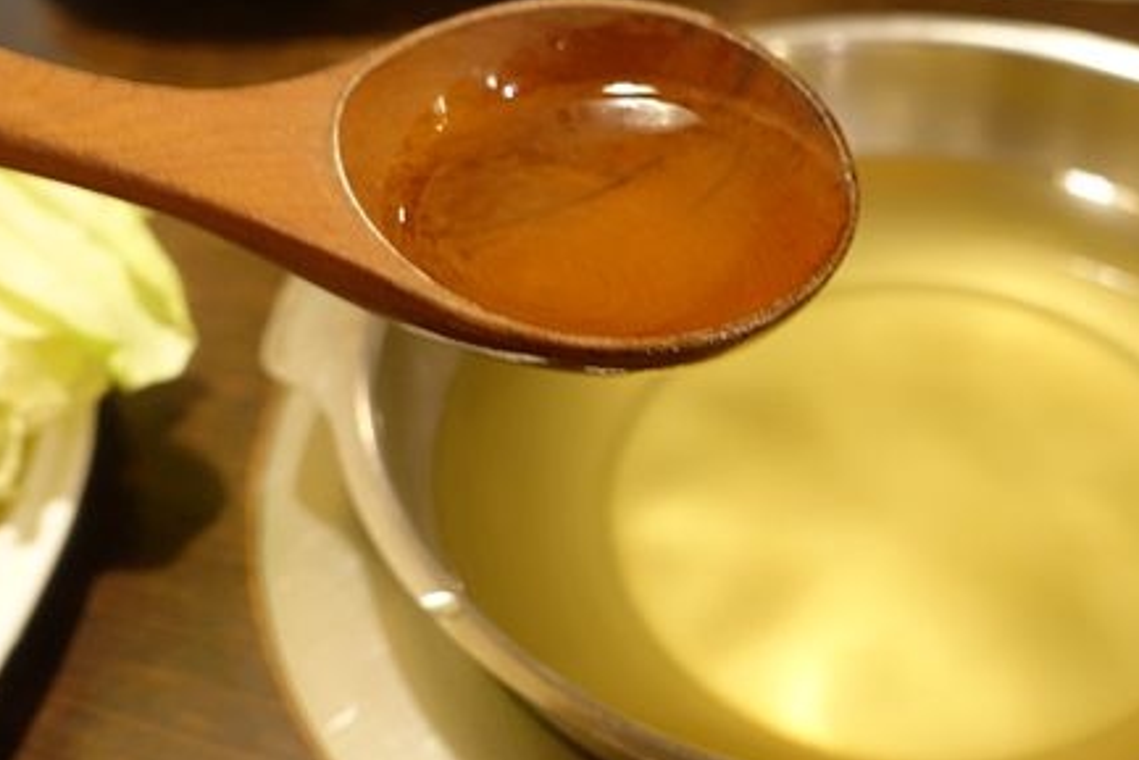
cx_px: 847
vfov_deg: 29.9
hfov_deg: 42.3
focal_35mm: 45
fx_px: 1424
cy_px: 346
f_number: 2.5
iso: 800
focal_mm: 11
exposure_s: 1/15
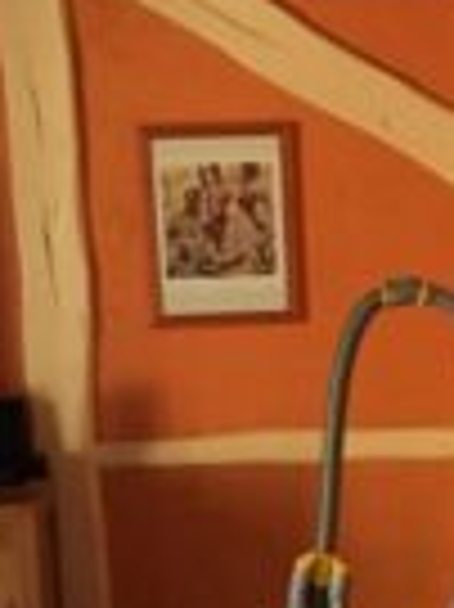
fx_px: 1804
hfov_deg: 14.2
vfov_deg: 18.6
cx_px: 418
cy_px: 594
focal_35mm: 103
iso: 250
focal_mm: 4.15
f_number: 2.2
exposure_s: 1/20
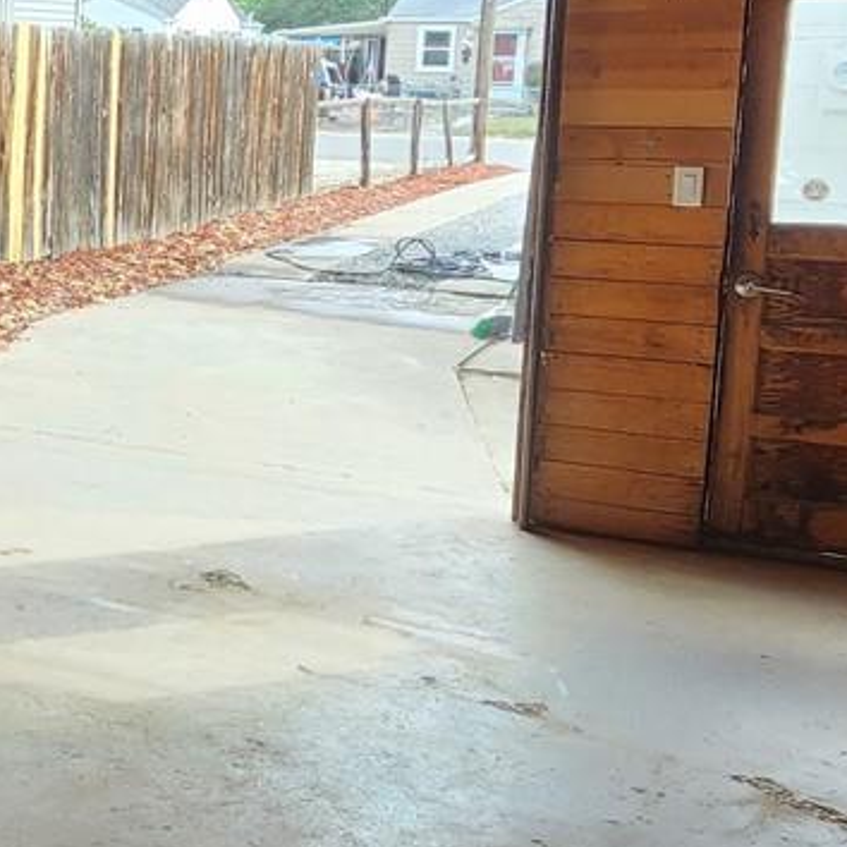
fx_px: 1440
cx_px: -158
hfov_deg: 28.7
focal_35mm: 52
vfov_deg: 32.6
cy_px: 309
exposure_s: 1/60
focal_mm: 2.2
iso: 64
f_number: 2.2
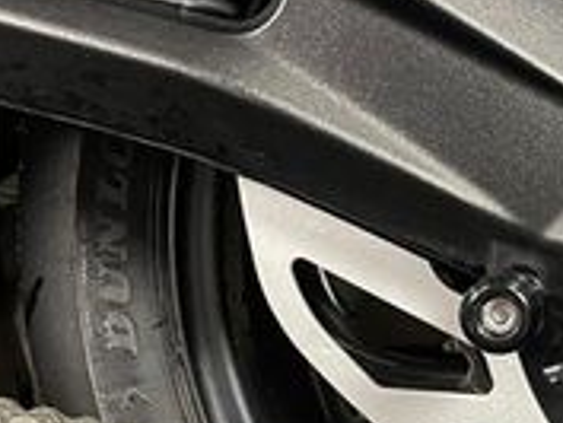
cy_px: 210
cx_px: 747
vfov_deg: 15.7
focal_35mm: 94
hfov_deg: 19.2
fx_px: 1530
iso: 500
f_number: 1.6
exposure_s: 1/25
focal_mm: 4.2
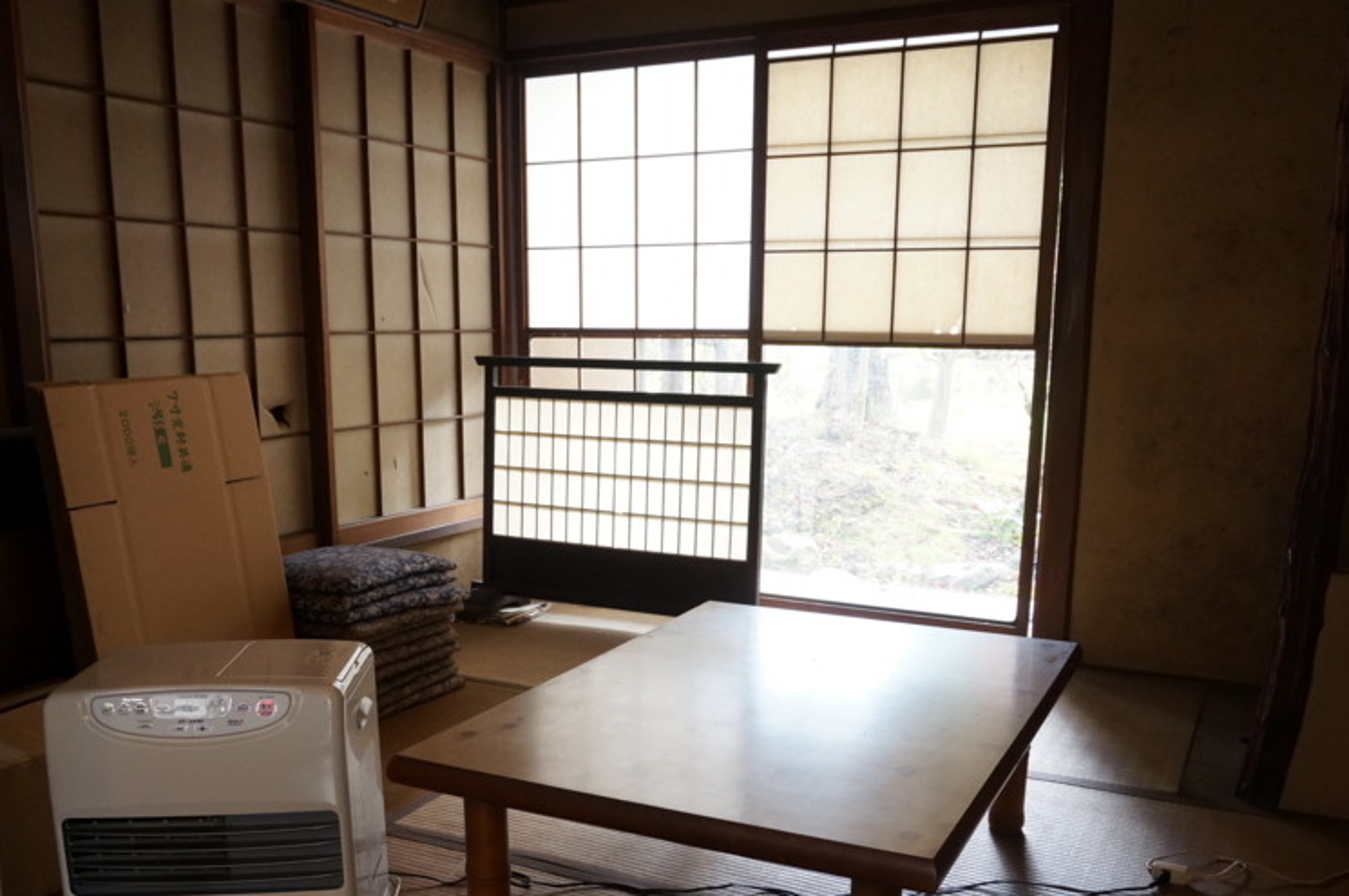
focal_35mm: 33
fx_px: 1235
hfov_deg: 57.2
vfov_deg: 39.5
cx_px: 639
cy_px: 590
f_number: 4
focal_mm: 16
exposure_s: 1/60
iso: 800
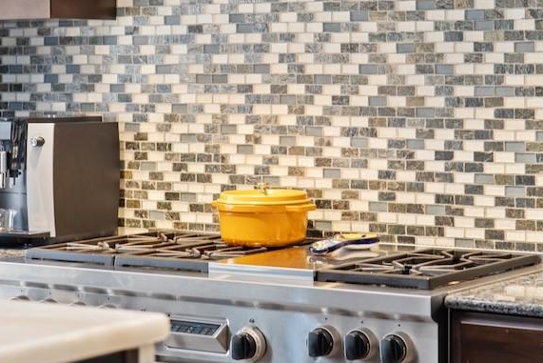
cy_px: 85
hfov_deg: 18.2
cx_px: 234
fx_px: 1690
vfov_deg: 12.2
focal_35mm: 112
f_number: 4
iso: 400
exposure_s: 1/4
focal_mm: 50
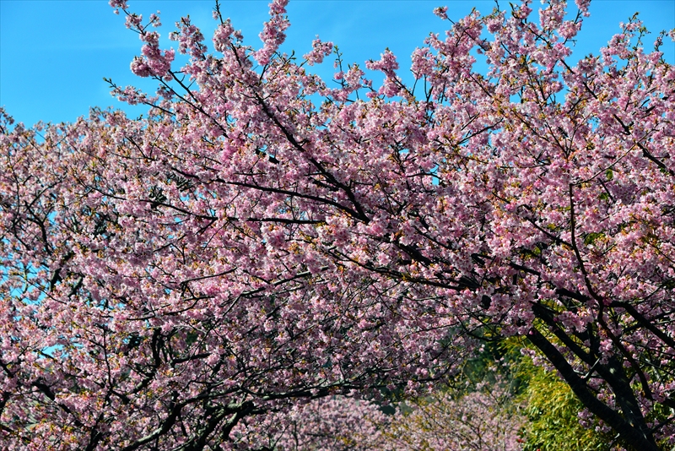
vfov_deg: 13.7
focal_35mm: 100
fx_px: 1876
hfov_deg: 20.4
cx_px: 338
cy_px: 226
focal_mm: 100
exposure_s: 1/2500
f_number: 9
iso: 800
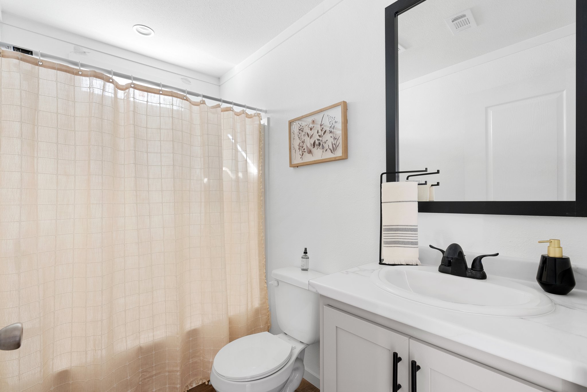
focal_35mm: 16
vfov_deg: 73.8
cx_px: 294
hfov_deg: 96.7
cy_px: 196
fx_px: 261
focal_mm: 16
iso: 320
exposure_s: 1/10
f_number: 8
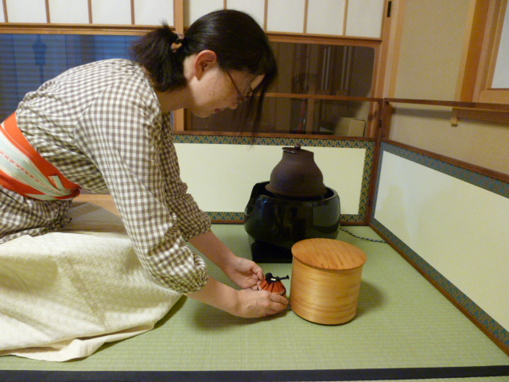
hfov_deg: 69.4
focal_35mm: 25
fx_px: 368
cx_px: 254
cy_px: 191
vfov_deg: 54.9
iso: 400
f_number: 2.8
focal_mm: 4.5
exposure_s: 1/13
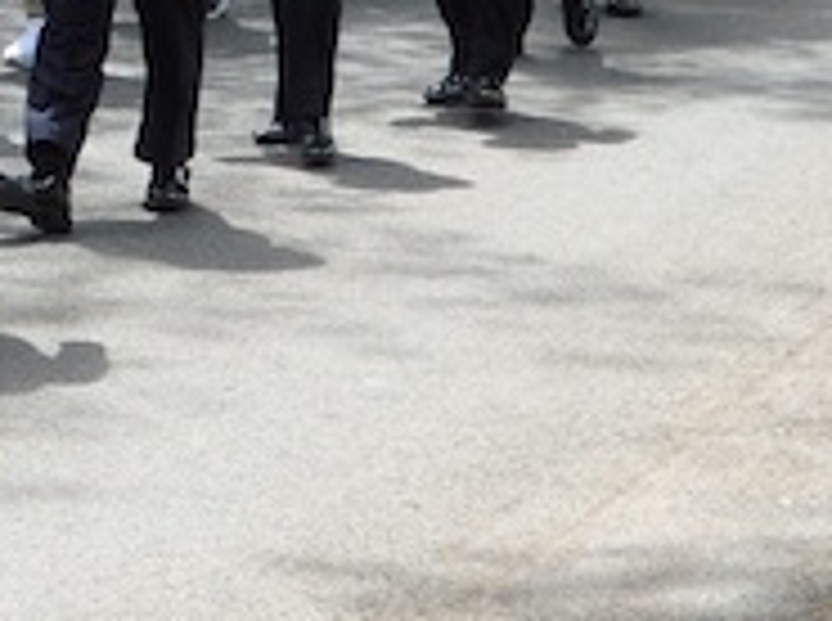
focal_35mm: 195
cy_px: -342
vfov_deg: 7.4
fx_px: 4678
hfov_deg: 9.8
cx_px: -441
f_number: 4.2
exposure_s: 1/200
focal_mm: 10.8
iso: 125
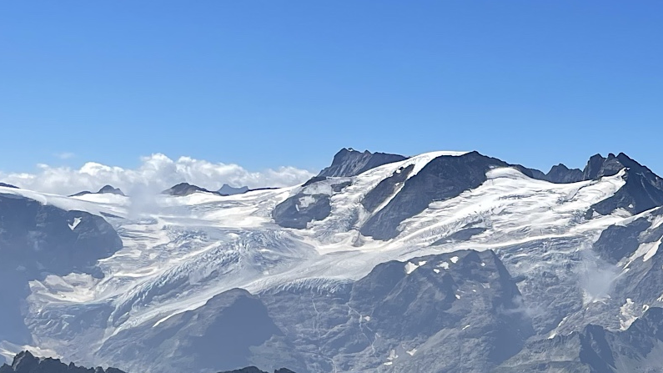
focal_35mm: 73
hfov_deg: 25.8
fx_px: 1283
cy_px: 365
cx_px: 803
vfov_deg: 16.2
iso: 32
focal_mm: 4.2
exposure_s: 1/4132
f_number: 1.6
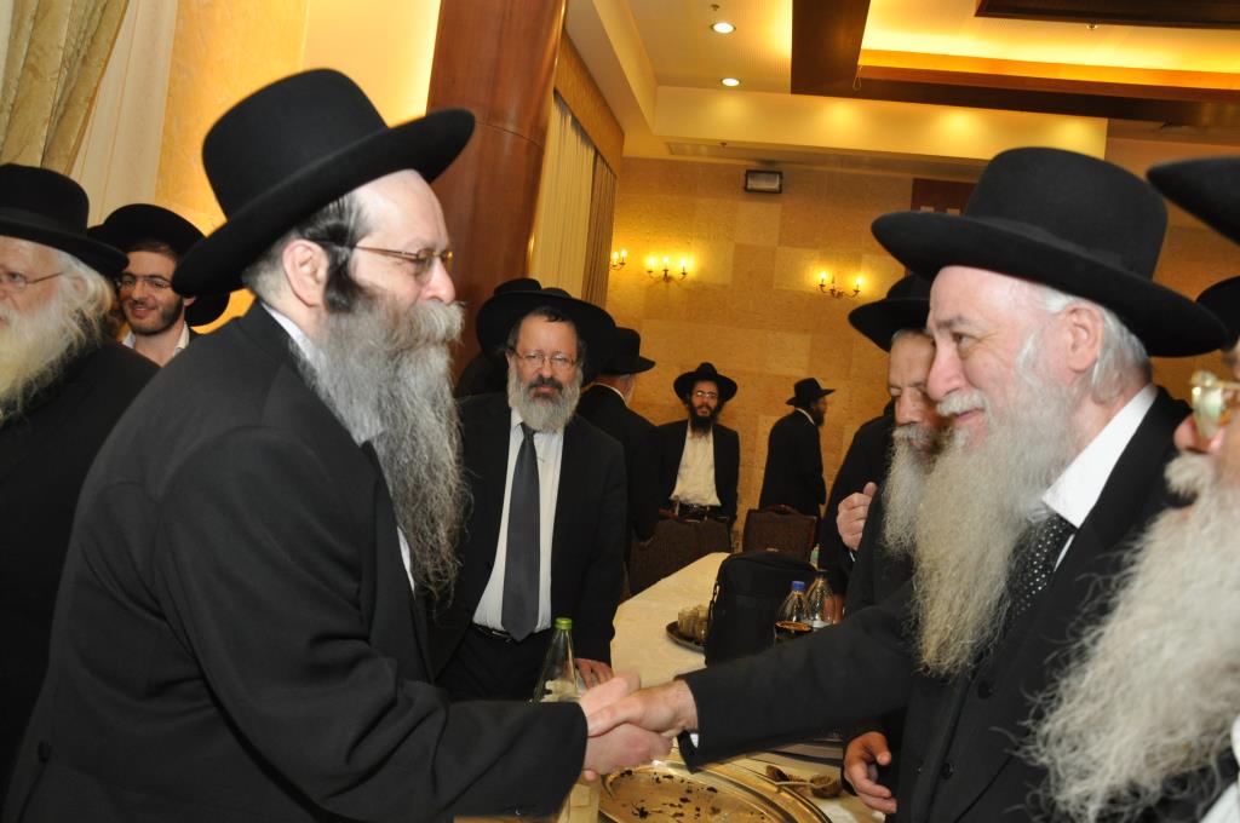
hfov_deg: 67.4
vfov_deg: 47.8
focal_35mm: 27
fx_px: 929
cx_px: 620
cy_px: 412
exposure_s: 1/60
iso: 800
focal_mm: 18
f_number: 5.6
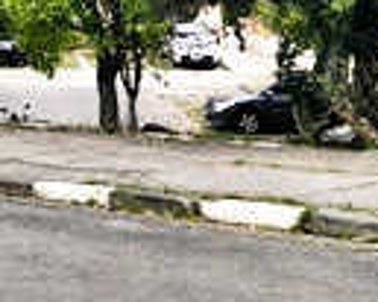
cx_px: -117
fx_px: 1297
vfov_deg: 11.8
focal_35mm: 116
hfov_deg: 15.7
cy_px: -308
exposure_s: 1/282
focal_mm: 5.56
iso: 100
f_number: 1.8
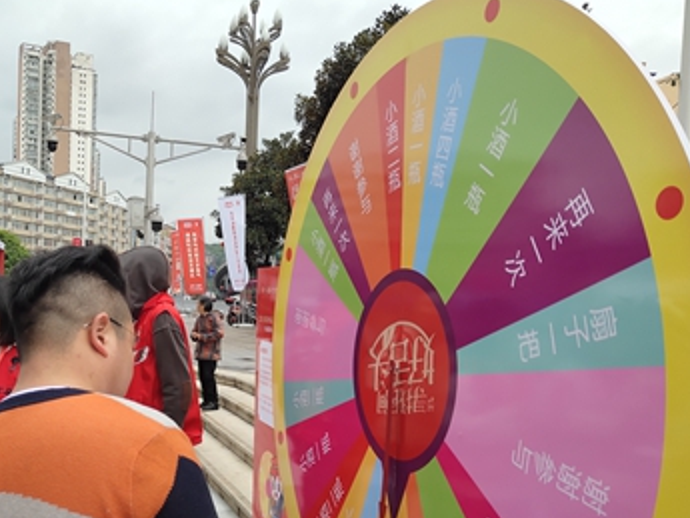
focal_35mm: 42
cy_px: 309
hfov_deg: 43.9
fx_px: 837
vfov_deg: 34.3
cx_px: 212
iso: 50
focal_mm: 4.27
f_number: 1.8
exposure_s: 1/423
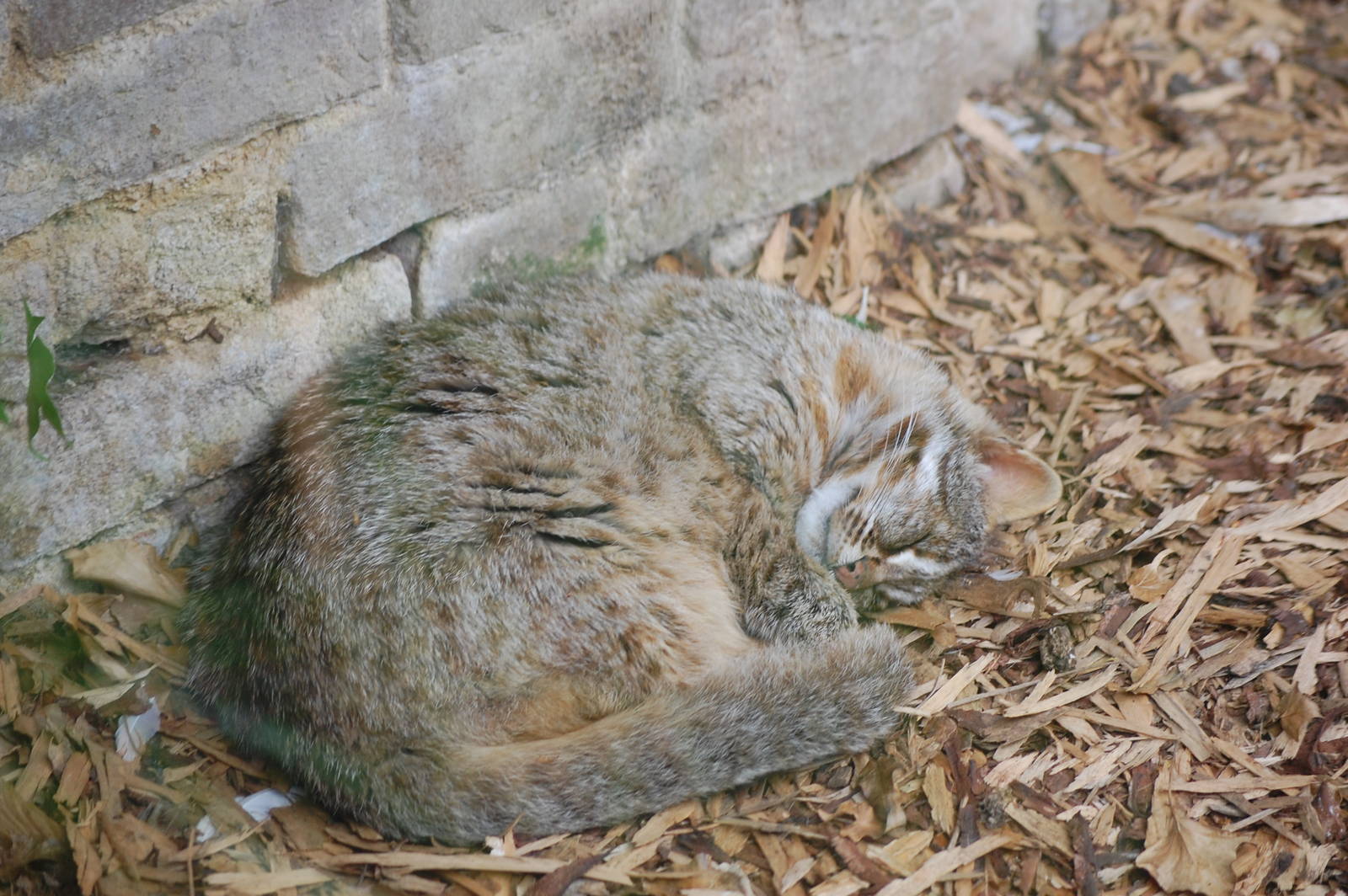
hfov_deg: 15.9
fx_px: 4826
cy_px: 448
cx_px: 674
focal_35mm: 129
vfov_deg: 10.6
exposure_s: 1/125
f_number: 4.5
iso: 400
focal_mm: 86
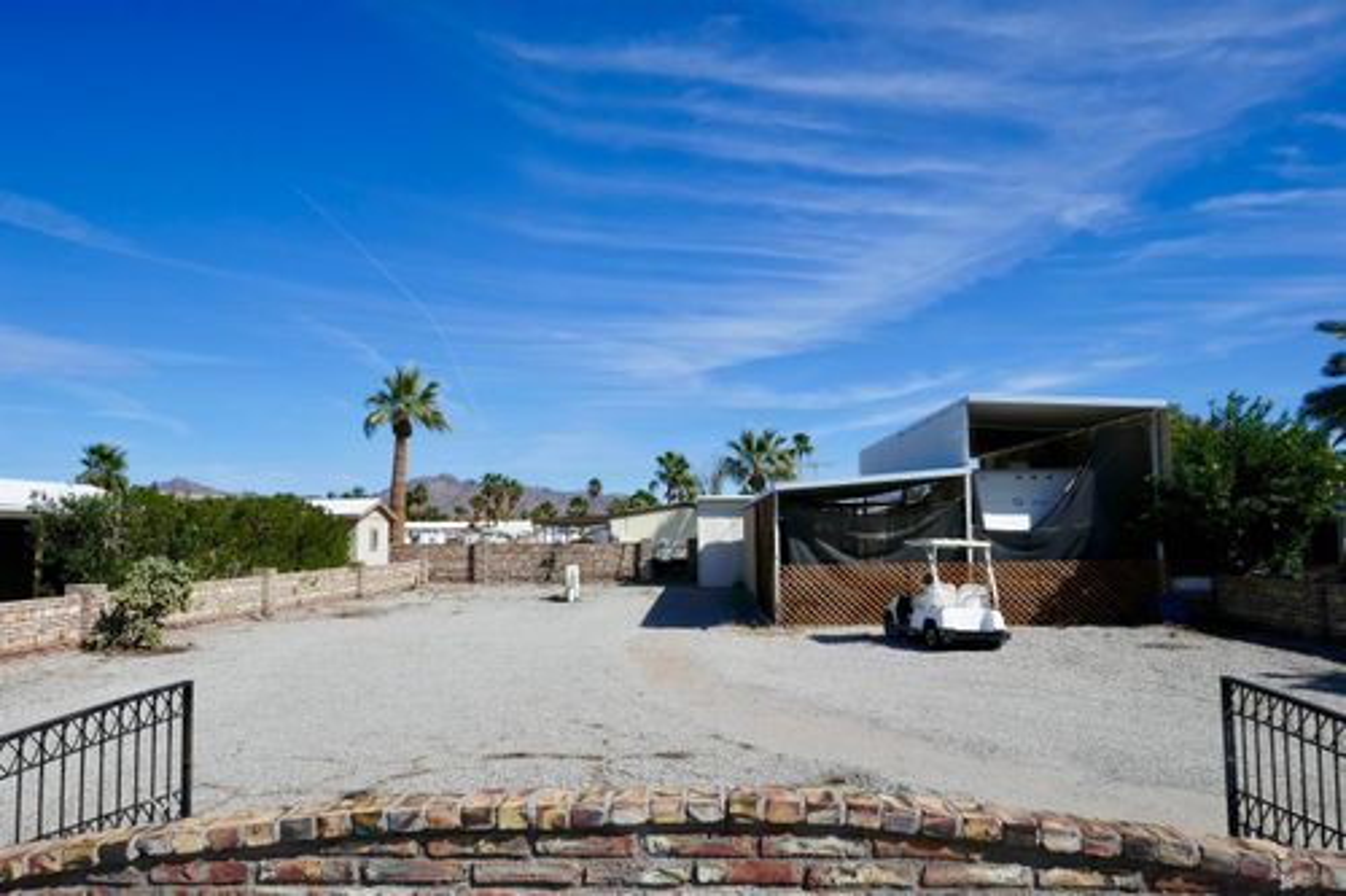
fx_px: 934
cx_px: 673
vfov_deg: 51.3
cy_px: 448
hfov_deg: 71.5
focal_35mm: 25
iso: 125
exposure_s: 1/800
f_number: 6.3
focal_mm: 9.1
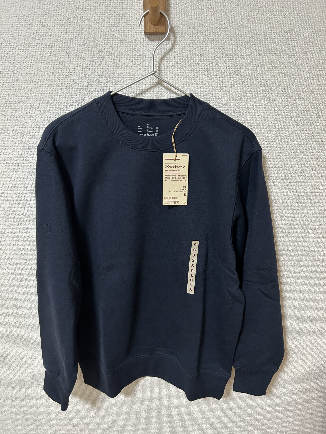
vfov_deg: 67.3
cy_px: 217
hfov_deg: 53.1
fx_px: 326
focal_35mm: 26
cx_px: 163
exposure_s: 1/60
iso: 250
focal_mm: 5.7
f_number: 1.5
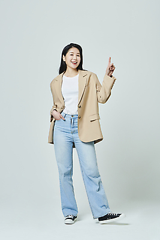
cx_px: 80
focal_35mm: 70
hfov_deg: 19.5
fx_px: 466
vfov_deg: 28.8
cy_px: 120
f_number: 11
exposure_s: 1/125
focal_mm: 70
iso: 100
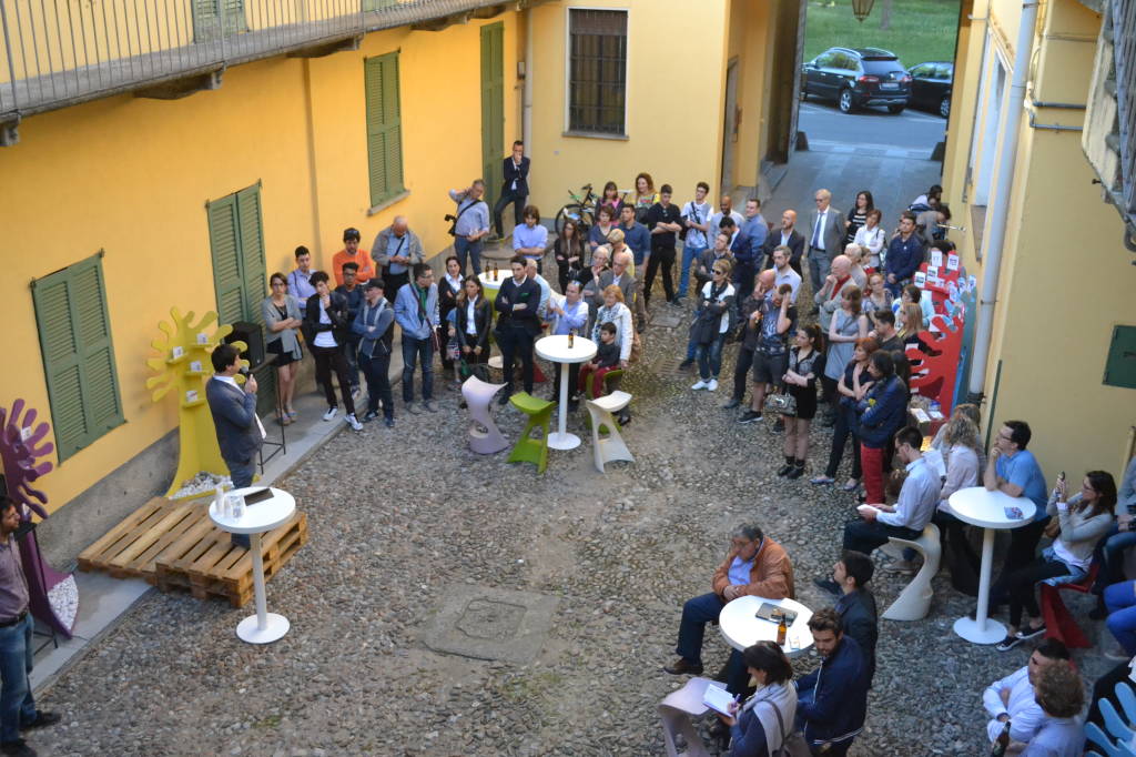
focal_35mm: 36
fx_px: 1136
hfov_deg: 53.1
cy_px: 378
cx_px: 568
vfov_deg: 36.8
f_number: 5
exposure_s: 1/800
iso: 3200
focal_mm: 24
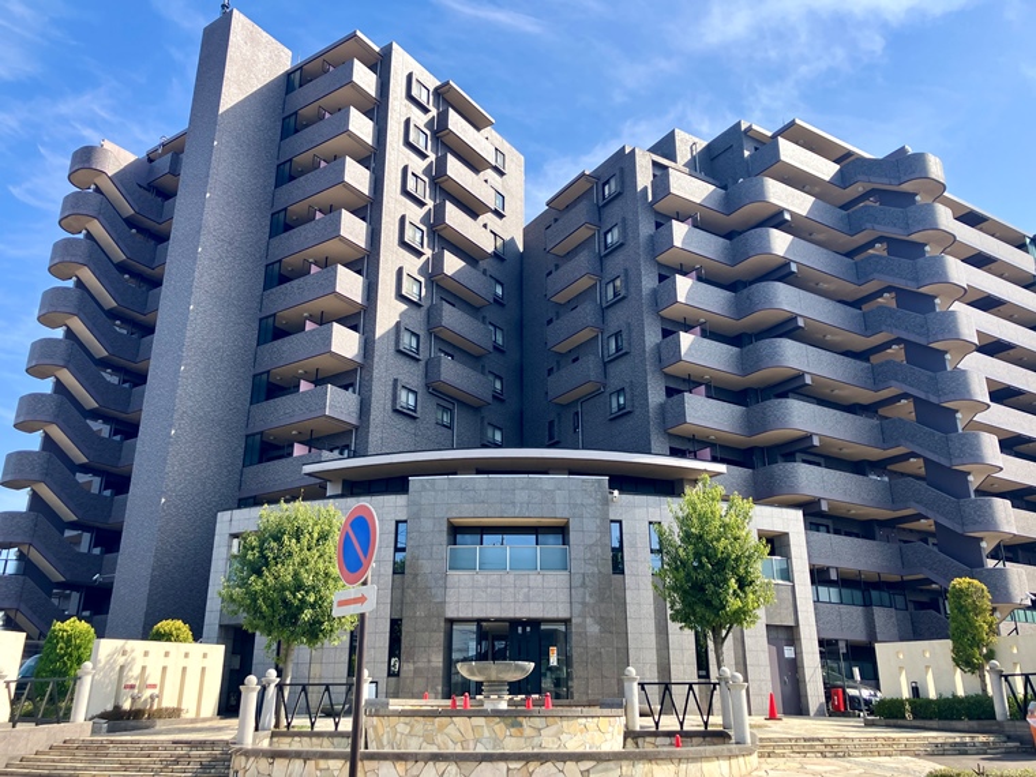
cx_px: 518
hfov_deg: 63.4
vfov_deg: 49.7
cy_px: 388
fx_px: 838
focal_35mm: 28
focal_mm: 3.99
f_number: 1.8
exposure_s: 1/991
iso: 32
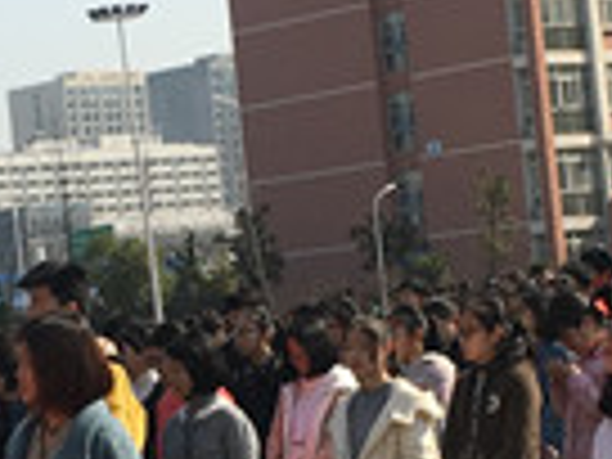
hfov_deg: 11.9
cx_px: 126
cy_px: 331
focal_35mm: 166
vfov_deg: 8.9
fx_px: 2935
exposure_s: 1/1637
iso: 25
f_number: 2.2
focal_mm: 4.15
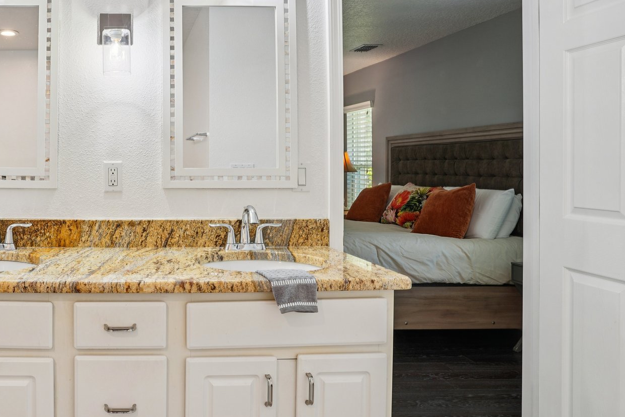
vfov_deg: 46.1
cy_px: 163
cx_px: 113
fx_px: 486
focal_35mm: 28
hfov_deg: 59.6
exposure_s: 1/6
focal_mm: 17
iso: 100
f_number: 8
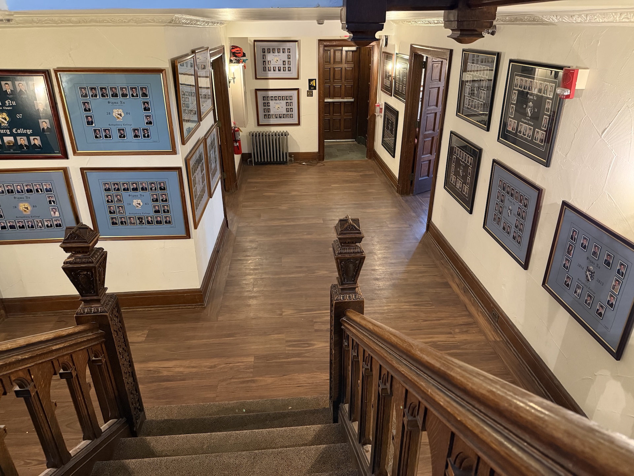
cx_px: 317
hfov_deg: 71.6
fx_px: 440
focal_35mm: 24
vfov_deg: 56.8
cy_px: 238
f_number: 1.78
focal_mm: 6.76
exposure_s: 1/40
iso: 800
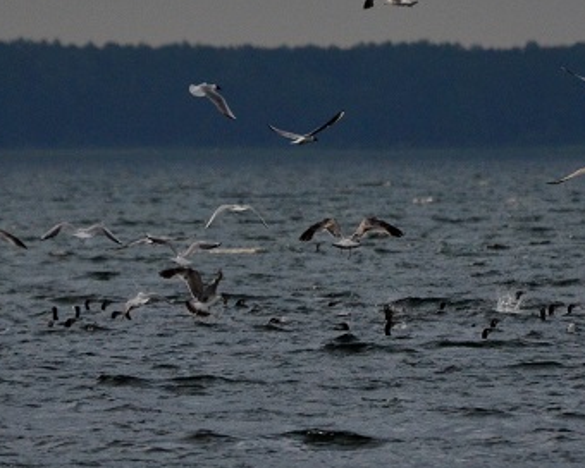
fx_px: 21434
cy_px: 206
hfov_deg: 1.6
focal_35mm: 1238
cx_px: 368
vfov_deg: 1.3
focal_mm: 300
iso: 1000
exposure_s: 1/8000
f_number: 5.6
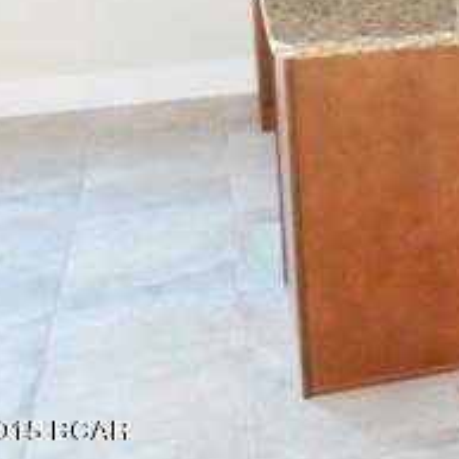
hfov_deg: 17.1
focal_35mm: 91
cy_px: -93
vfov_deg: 18.1
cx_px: 704
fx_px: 1365
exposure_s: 1/80
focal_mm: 5.5
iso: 800
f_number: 3.6
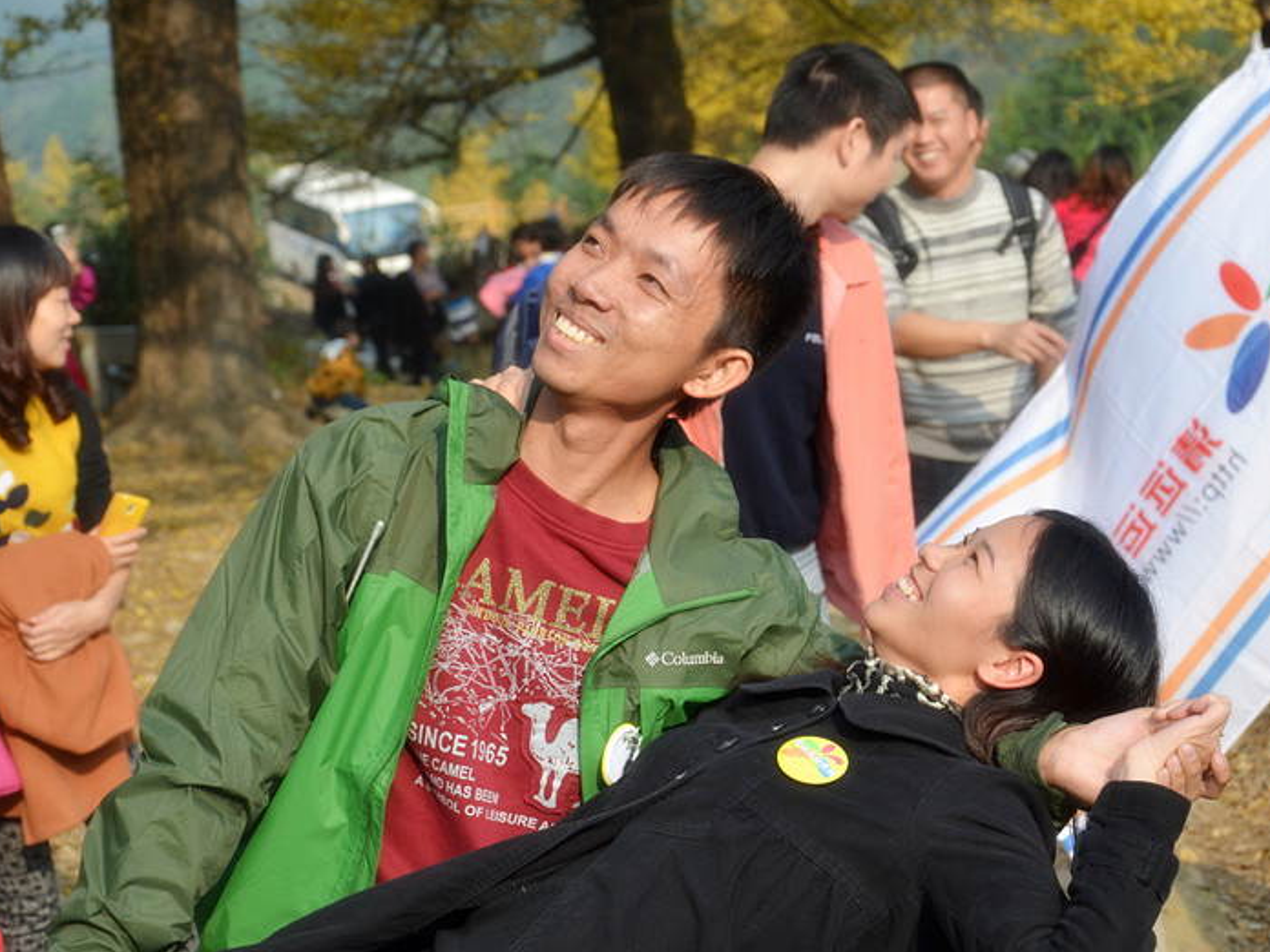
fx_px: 3155
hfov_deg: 22.7
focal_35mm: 86
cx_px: 713
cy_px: 471
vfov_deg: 17.2
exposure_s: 1/320
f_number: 5.6
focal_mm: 52
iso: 100
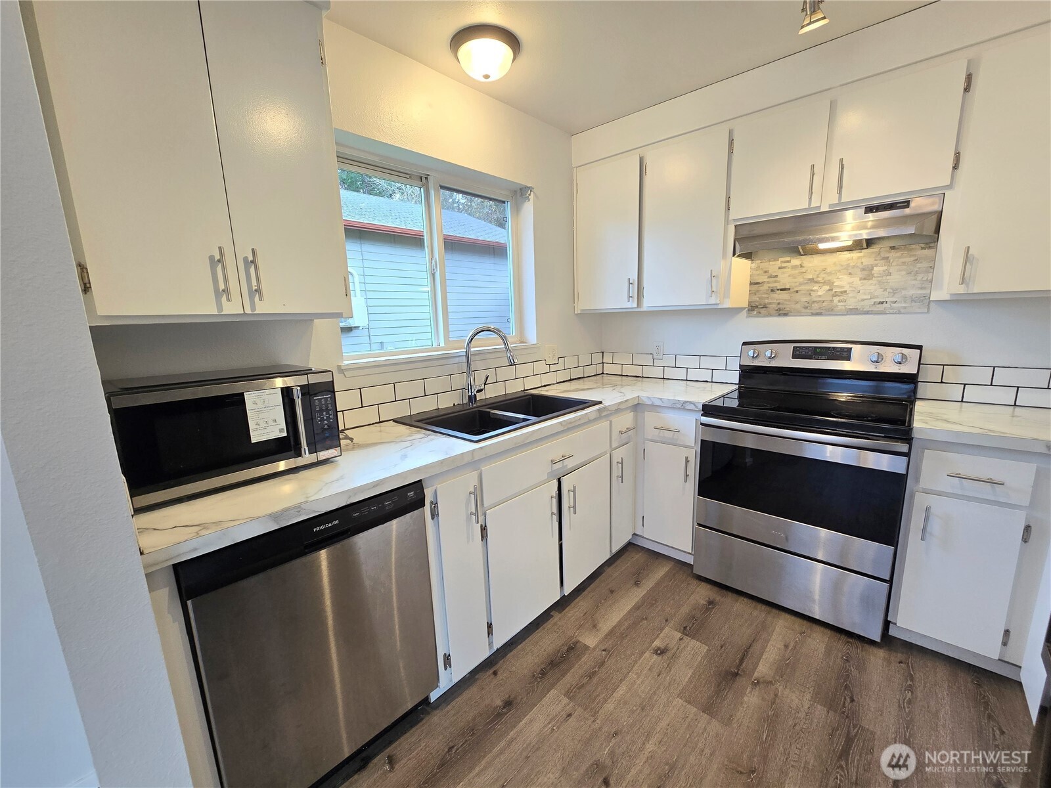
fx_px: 395
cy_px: 394
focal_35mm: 13
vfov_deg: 89.9
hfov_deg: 106.2
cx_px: 526
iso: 100
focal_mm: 2.2
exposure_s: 1/60
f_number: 2.2
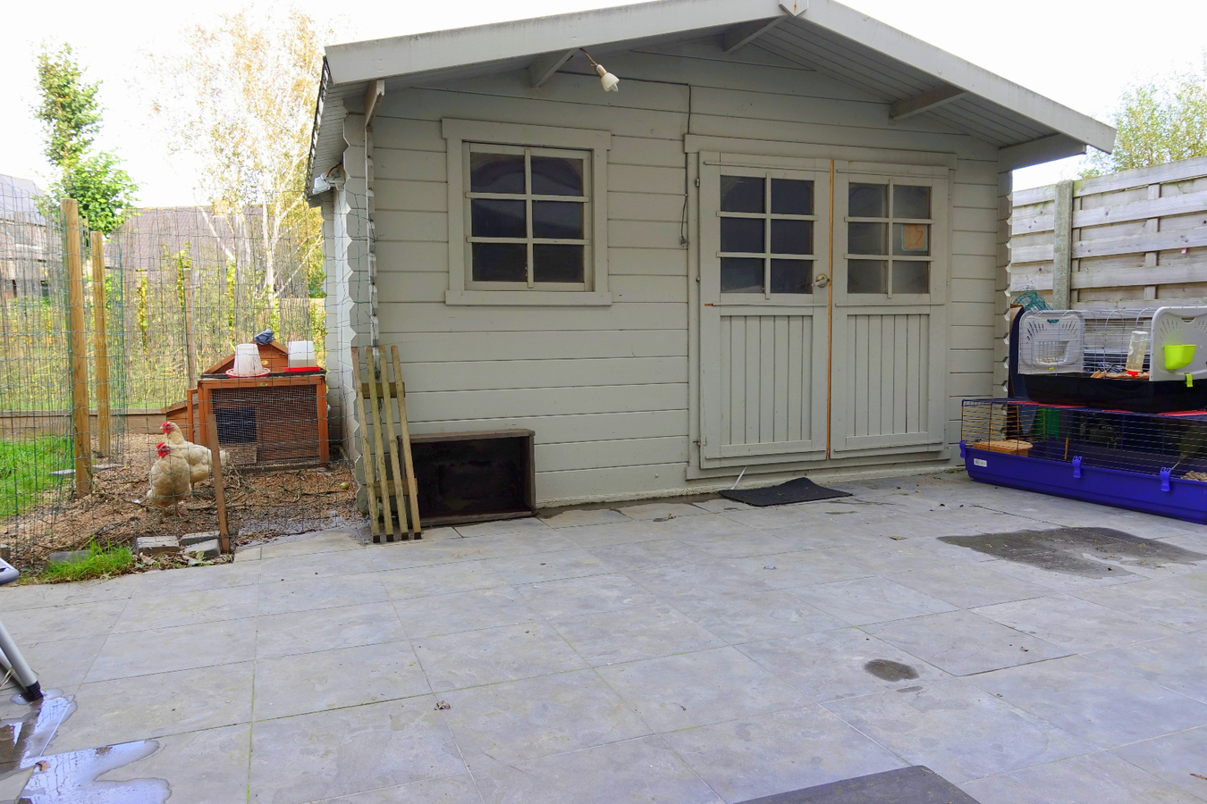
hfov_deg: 73.7
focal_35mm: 24
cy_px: 402
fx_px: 805
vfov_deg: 53.1
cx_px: 604
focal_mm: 8.8
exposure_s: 1/125
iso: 125
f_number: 4
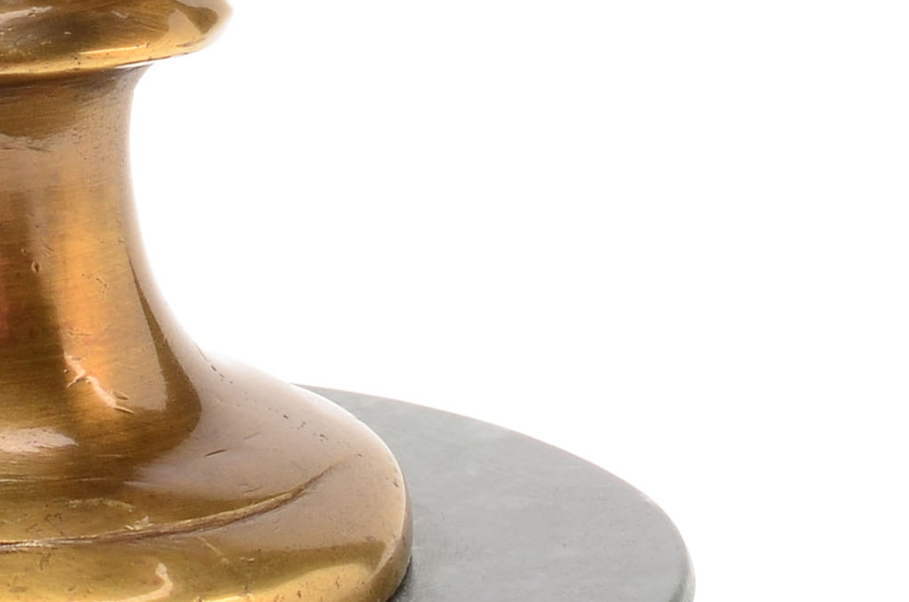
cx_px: -66
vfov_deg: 5.4
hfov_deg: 8.3
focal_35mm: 248
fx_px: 6249
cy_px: -521
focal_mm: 34
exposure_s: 1/160
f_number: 18
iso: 100
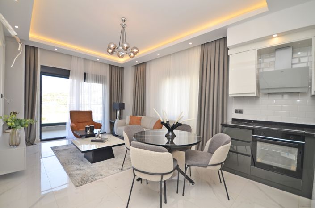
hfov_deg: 100.5
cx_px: 158
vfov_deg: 77.0
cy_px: 104
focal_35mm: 15
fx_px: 131
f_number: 5
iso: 200
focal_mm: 10
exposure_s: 1/100
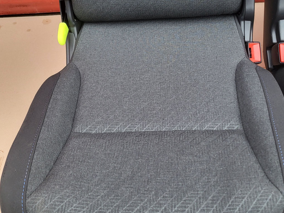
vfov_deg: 34.7
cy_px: 65
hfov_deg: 45.6
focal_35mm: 41
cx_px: 163
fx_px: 336
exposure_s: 1/100
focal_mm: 5.4
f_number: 1.8
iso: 200
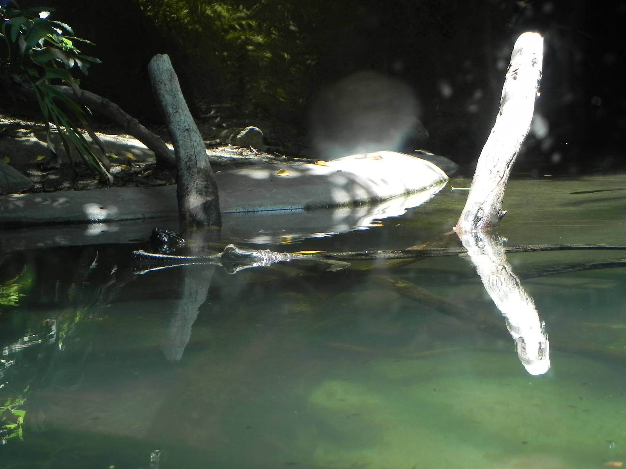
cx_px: 313
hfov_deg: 23.0
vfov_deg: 17.4
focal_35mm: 85
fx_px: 1537
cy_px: 234
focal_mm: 15.1
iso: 160
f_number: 4
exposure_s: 1/143
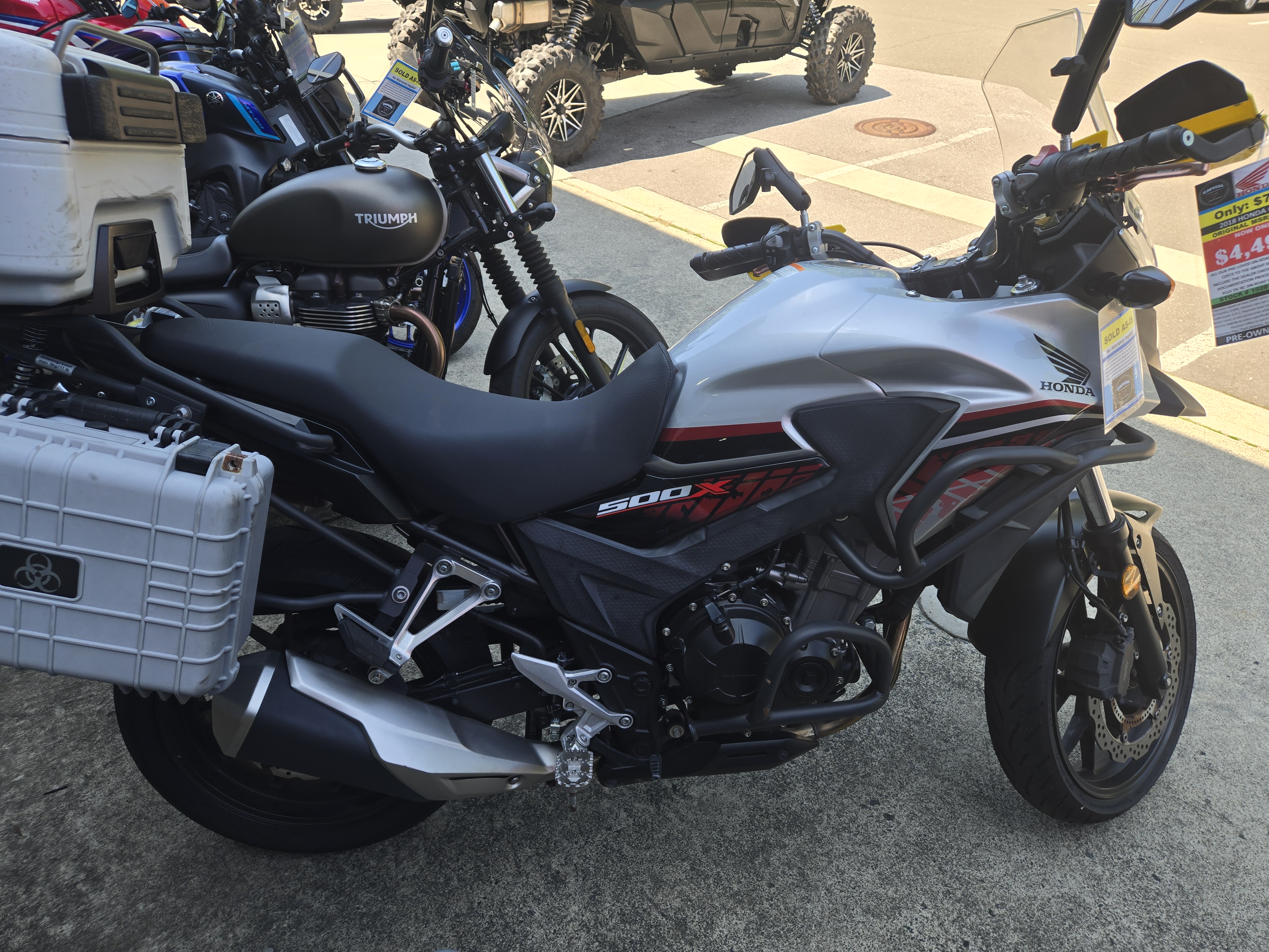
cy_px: 476
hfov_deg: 73.9
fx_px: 843
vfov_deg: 58.9
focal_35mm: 23
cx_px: 634
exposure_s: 1/332
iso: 25
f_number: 1.8
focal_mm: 5.4
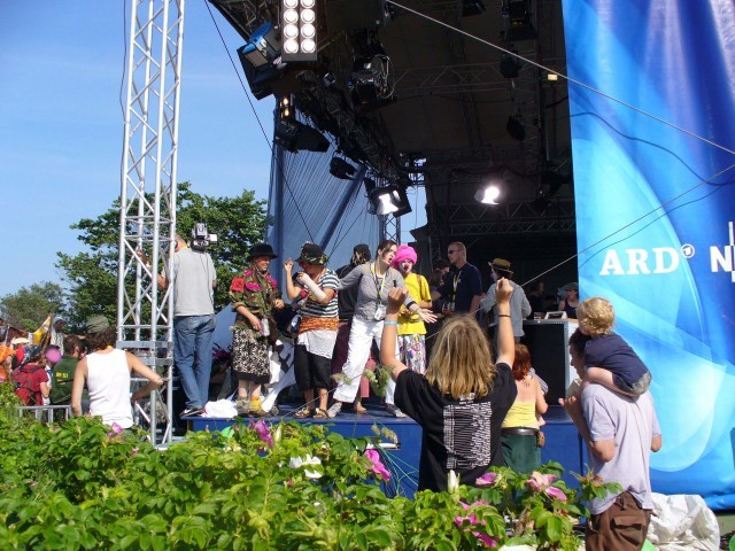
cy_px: 276
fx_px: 786
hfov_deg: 50.1
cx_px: 368
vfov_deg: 38.7
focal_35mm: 37
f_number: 5.6
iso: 80
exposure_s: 1/320
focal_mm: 6.1
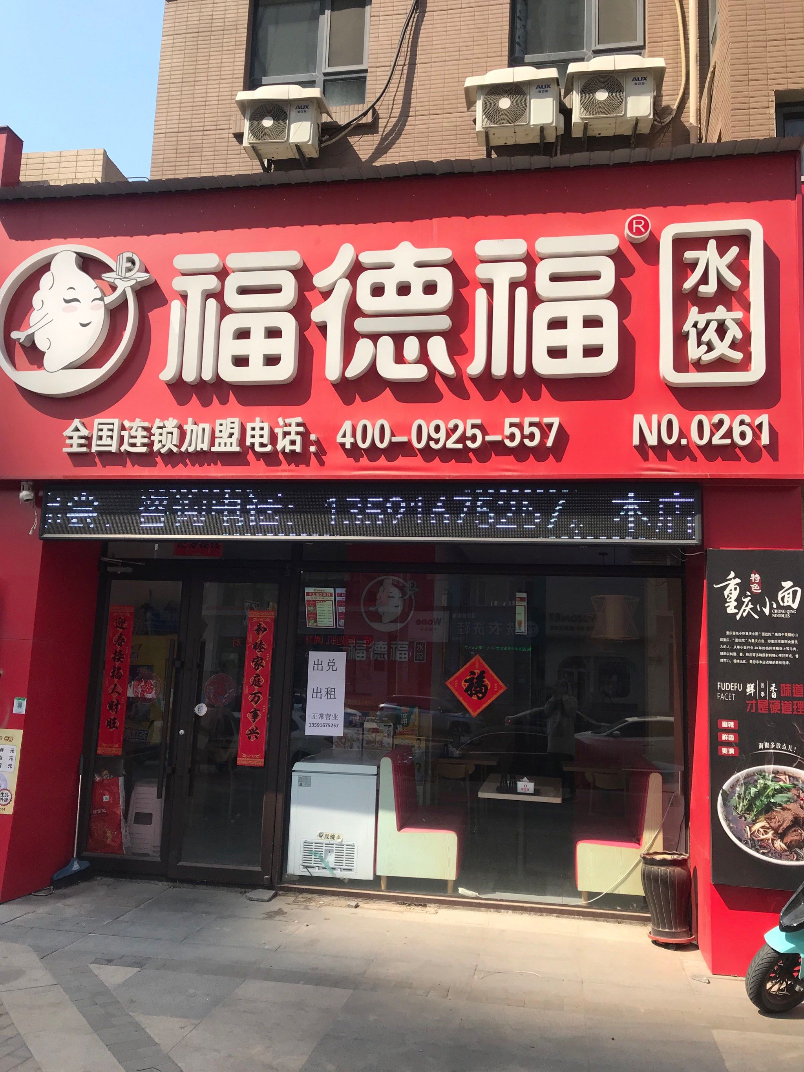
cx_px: 402
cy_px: 536
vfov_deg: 63.4
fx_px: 867
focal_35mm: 28
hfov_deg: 49.8
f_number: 1.8
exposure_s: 1/1212
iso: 20
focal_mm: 3.99
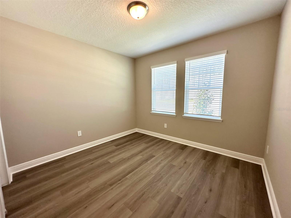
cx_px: 146
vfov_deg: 85.7
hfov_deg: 102.1
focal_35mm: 14
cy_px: 109
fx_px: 118
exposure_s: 1/120
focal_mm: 2.22
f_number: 2.2
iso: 80
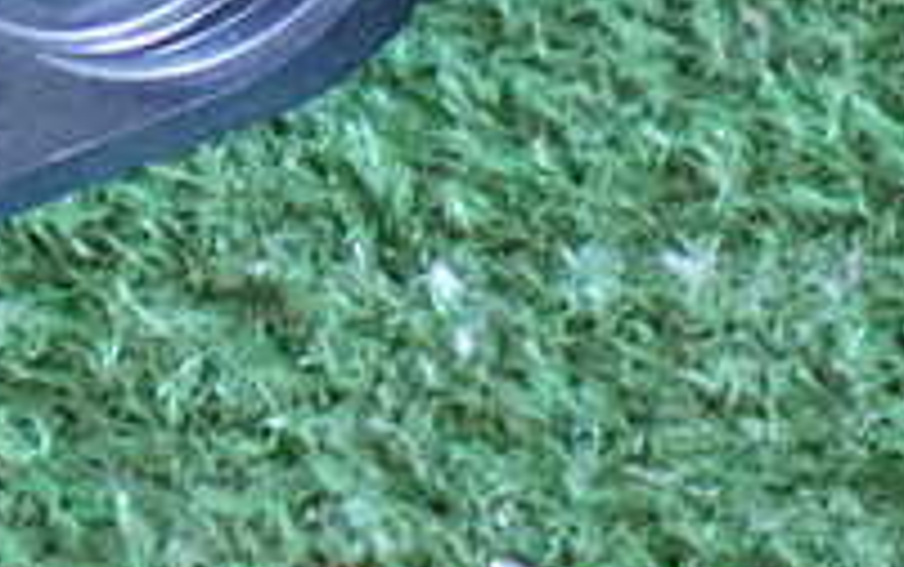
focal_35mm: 171
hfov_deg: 12.1
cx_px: 54
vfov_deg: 7.5
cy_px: -333
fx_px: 4216
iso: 800
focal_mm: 9.65
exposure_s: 1/15
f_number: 3.3
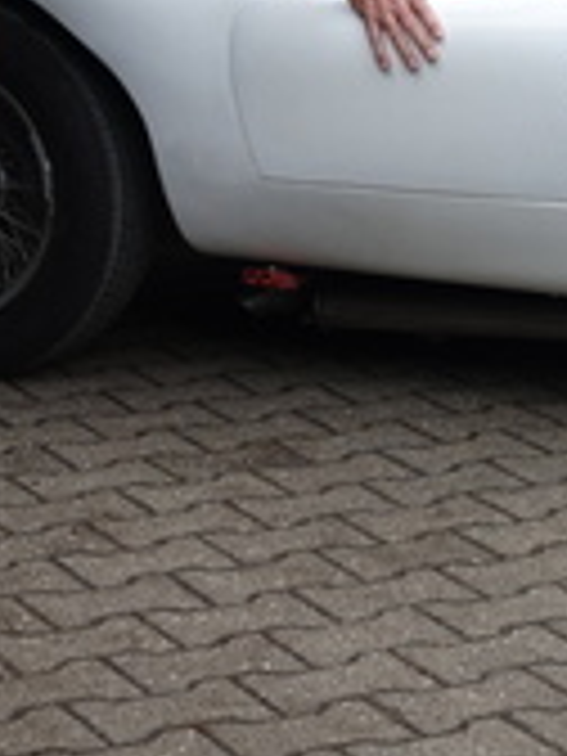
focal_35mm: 151
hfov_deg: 9.5
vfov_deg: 13.1
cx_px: 864
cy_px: 230
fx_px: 3298
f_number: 5.6
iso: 125
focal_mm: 16.17
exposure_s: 1/125
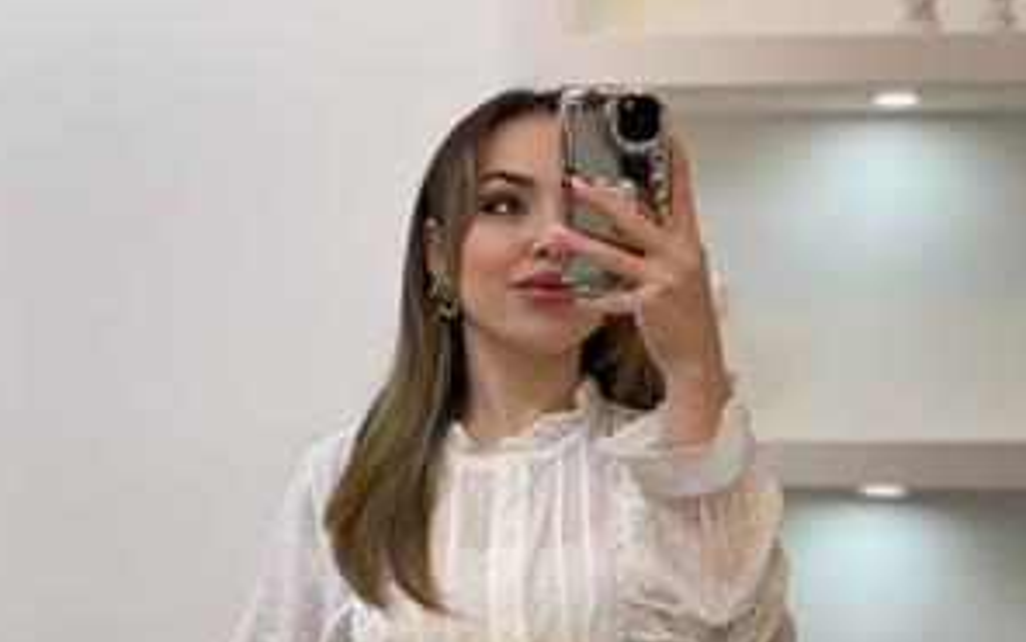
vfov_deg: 16.6
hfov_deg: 26.8
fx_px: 2153
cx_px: 516
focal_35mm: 77
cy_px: 654
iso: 80
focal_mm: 6
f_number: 2
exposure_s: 1/100
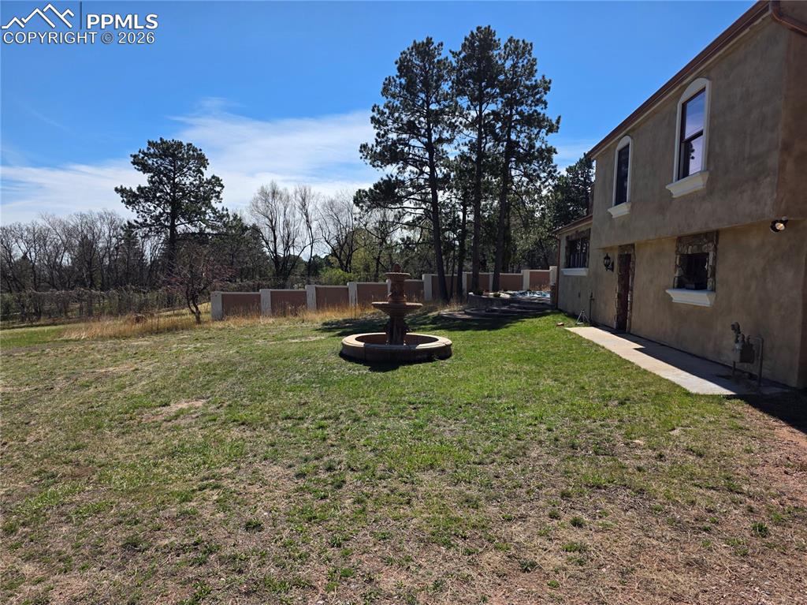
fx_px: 536
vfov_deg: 58.8
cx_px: 404
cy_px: 302
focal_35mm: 23
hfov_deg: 74.0
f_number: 1.7
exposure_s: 1/6574
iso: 80
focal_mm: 6.3
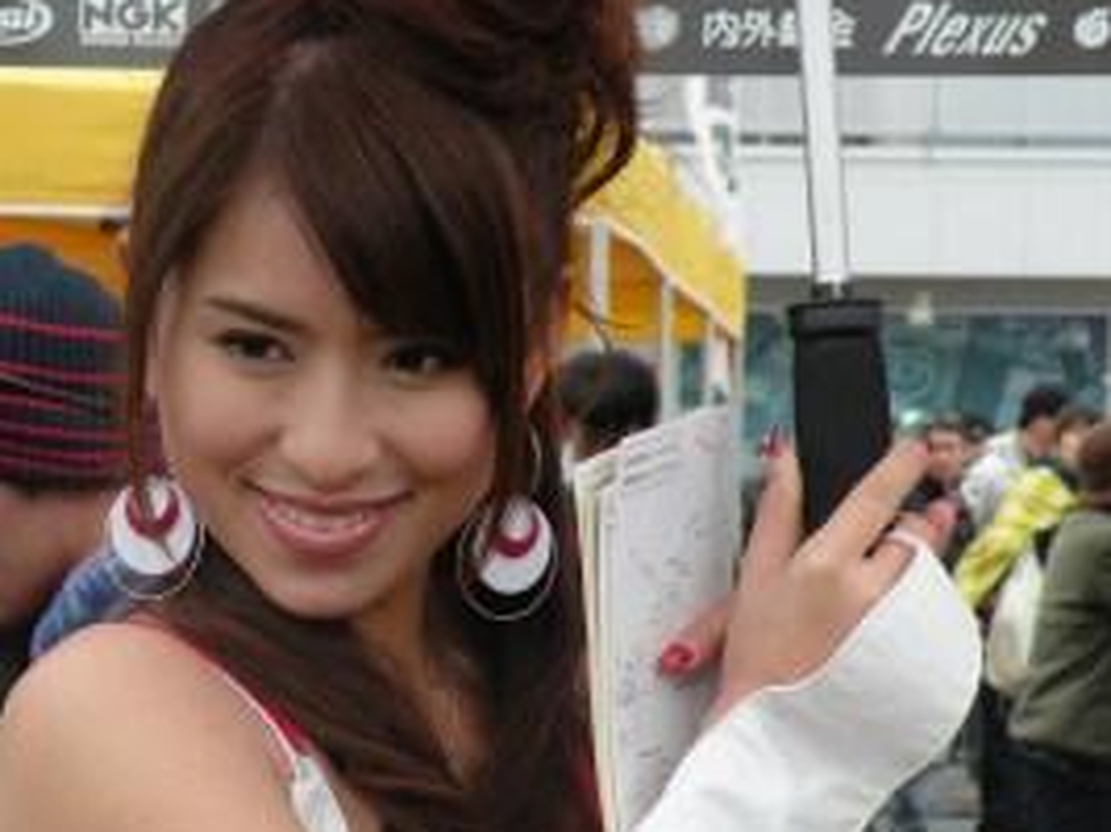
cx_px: 395
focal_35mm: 156
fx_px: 5005
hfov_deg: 12.7
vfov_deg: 9.5
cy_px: 557
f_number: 4
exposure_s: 1/66.6
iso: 64
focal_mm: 16.4
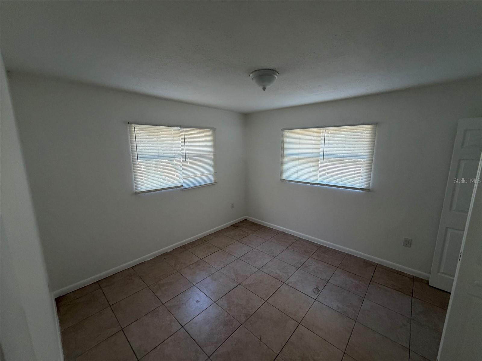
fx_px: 195
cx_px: 241
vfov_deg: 85.7
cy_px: 180
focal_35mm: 14
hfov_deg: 102.1
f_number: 2.2
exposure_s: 1/98
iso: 320
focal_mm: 2.22
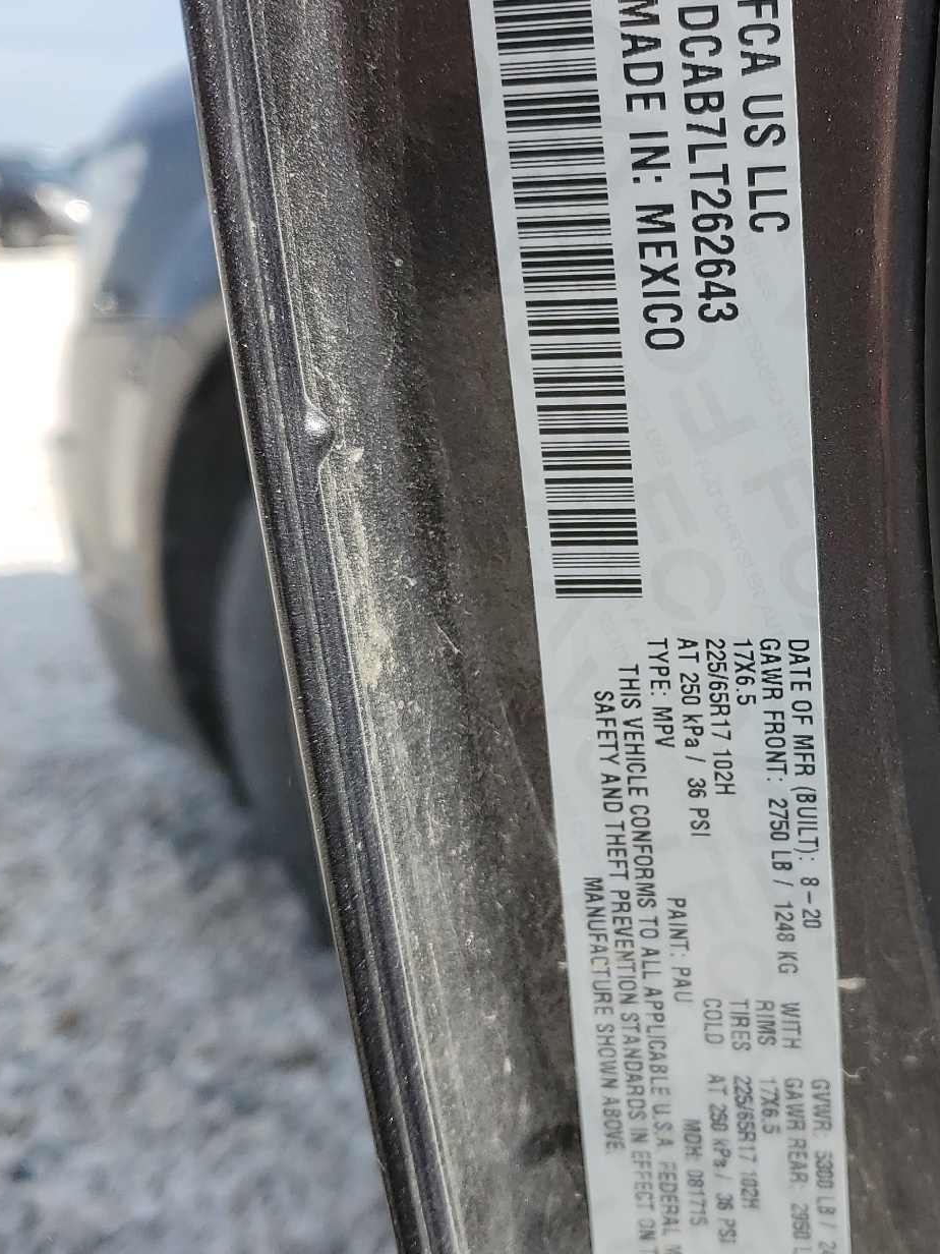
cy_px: 630
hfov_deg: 31.6
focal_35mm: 45
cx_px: 704
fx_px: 1629
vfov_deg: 42.1
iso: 50
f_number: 1.5
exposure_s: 1/2000
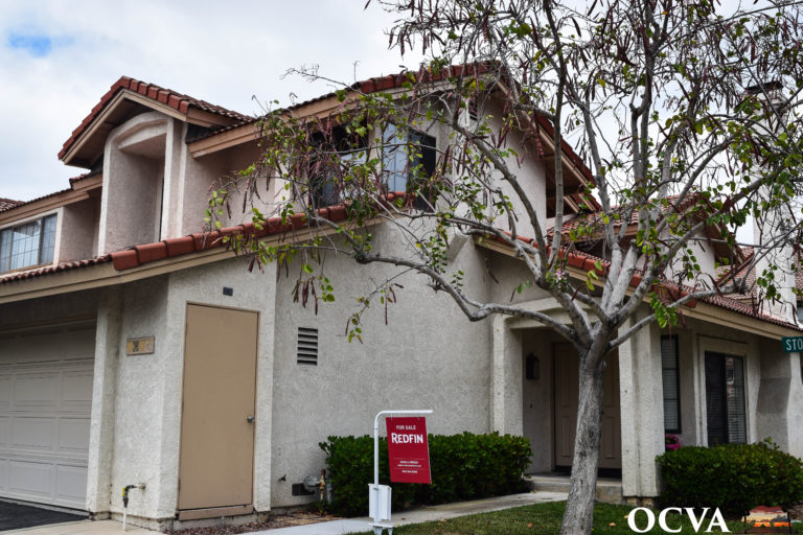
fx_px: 870
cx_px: 402
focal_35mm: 39
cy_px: 268
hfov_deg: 49.6
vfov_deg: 34.2
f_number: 11
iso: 320
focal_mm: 26
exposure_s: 1/500
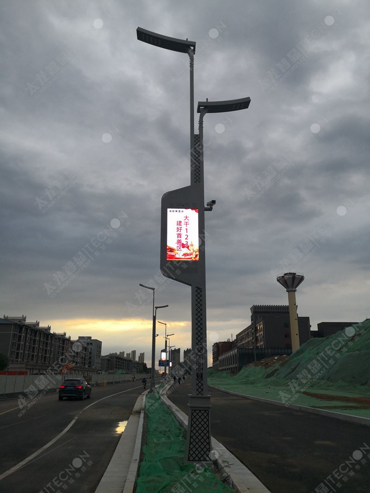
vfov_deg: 65.3
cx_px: 185
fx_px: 385
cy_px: 246
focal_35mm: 27
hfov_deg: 51.3
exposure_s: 1/519
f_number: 1.6
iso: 50
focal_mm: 3.95
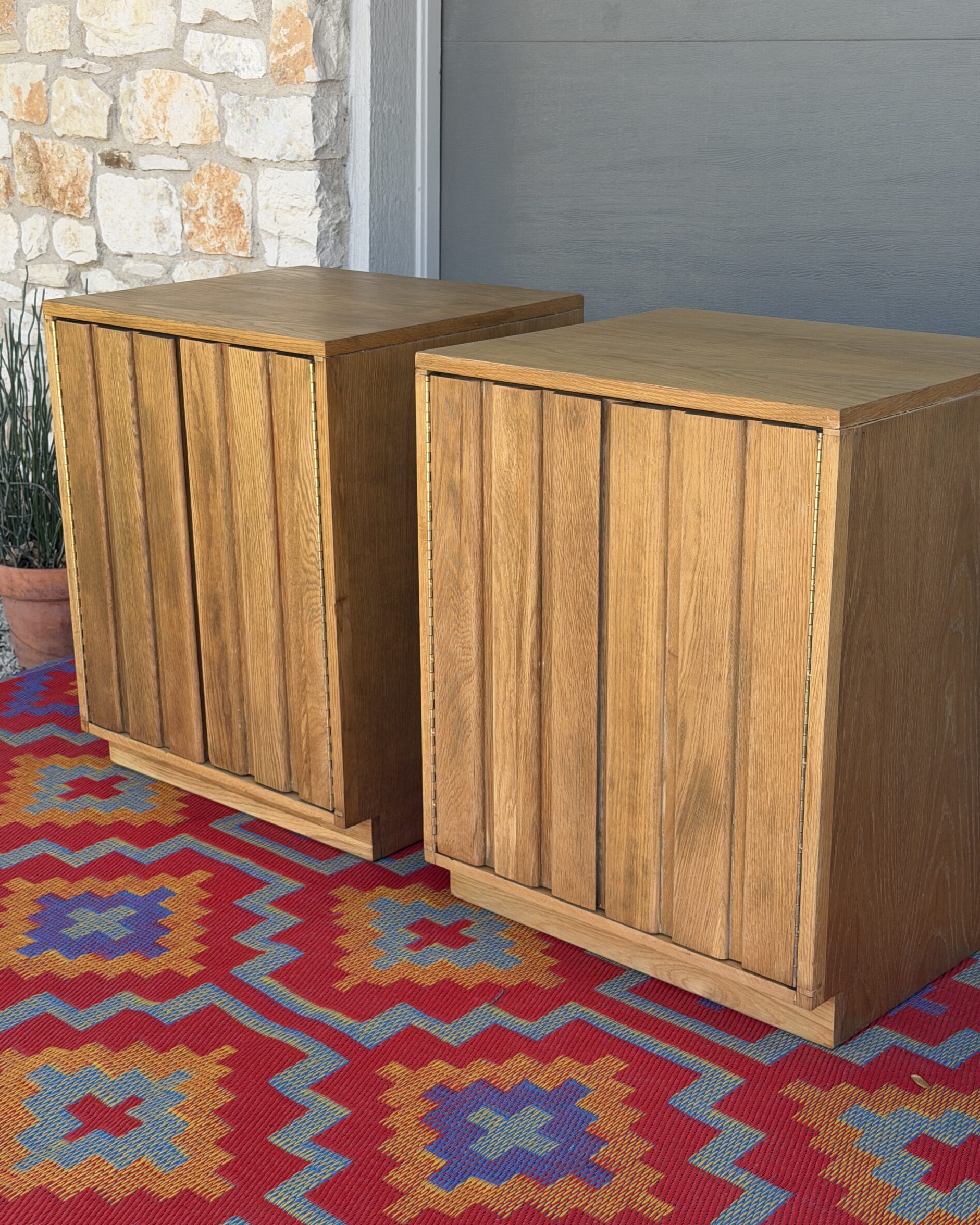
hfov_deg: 29.7
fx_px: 1849
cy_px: 625
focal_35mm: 51
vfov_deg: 36.7
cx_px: 482
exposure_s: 1/411
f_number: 1.78
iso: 64
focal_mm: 6.76
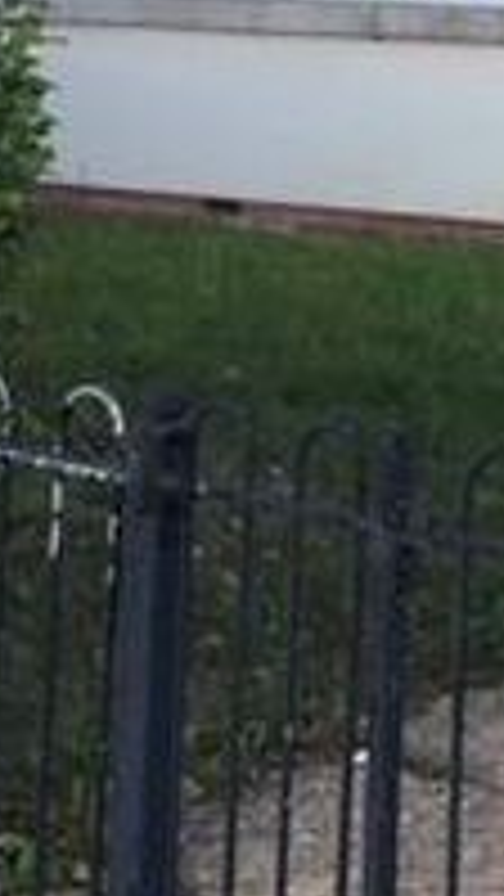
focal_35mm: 111
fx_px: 2636
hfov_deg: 10.4
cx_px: 855
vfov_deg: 18.4
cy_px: -151
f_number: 2.2
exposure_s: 1/218
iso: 25
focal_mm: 4.15
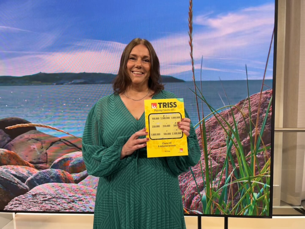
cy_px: 114
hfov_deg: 67.3
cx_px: 152
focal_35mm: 26
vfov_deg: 53.1
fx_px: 229
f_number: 1.6
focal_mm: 5.1
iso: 100
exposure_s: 1/101
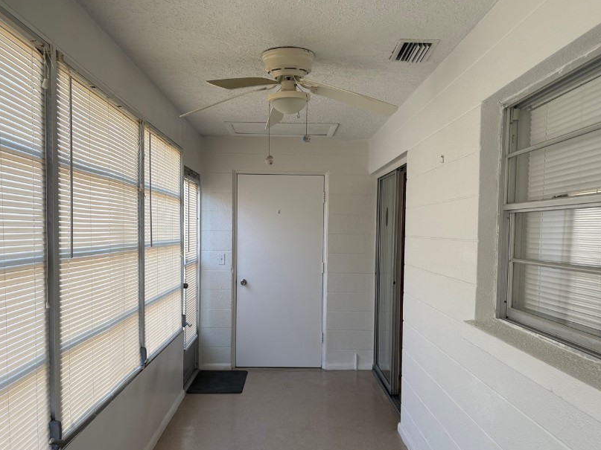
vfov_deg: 42.8
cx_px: 293
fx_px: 573
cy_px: 259
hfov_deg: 55.4
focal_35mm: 33
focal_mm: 5.96
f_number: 1.6
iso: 64
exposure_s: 1/122
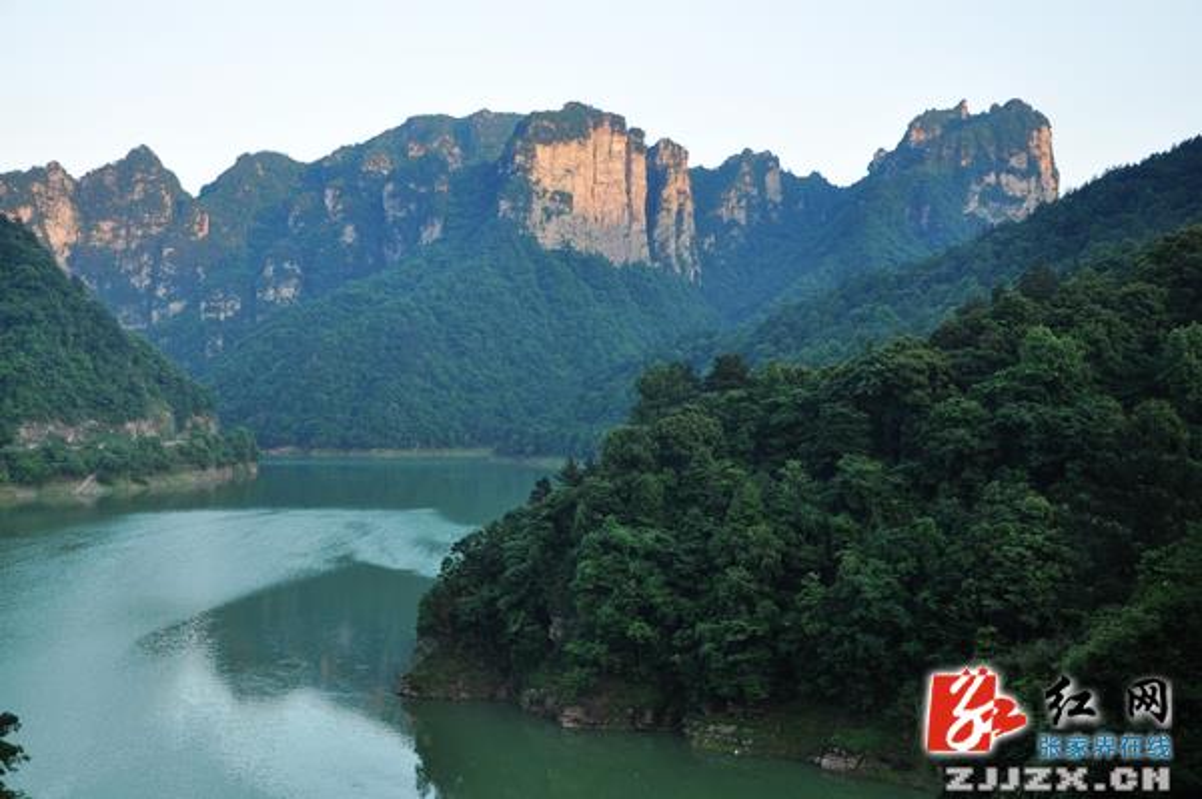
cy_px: 400
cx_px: 601
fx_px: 1401
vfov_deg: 31.8
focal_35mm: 42
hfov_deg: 46.4
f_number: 6.3
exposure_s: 1/125
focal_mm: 28
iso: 400
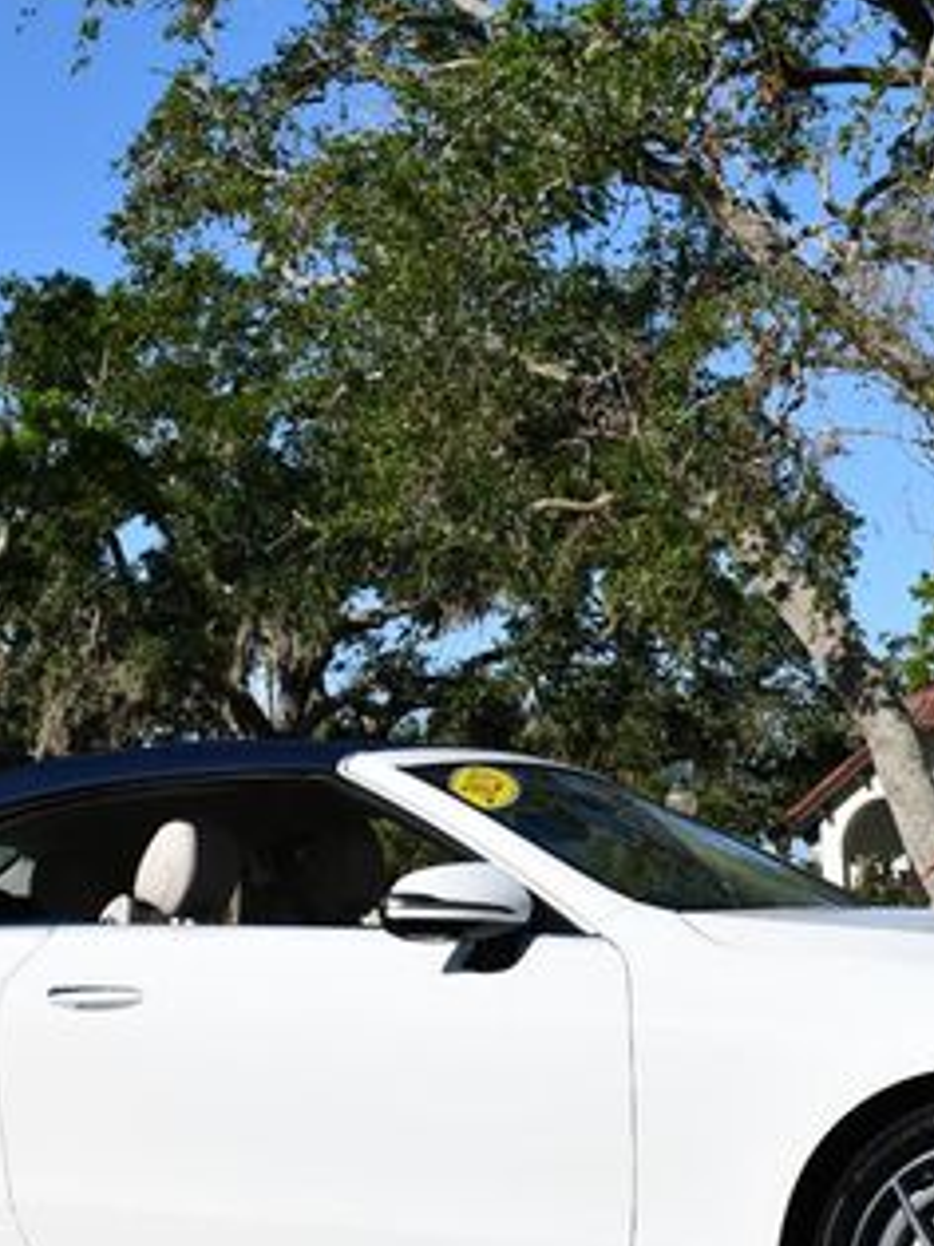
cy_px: 716
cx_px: 491
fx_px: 3384
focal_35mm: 94
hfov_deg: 15.7
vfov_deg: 20.9
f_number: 9
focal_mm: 24
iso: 100
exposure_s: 1/320
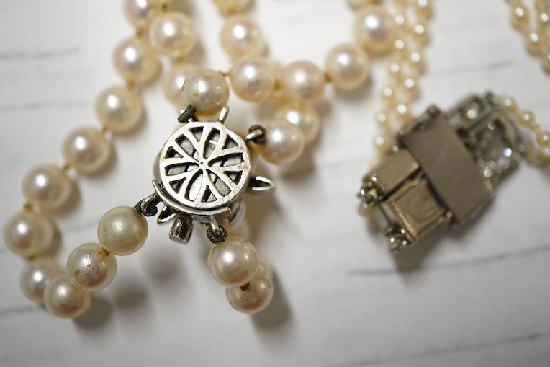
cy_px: 163
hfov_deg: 37.4
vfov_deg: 25.5
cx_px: 319
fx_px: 809
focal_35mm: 53
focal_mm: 30
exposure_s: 1/125
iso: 1000
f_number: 5
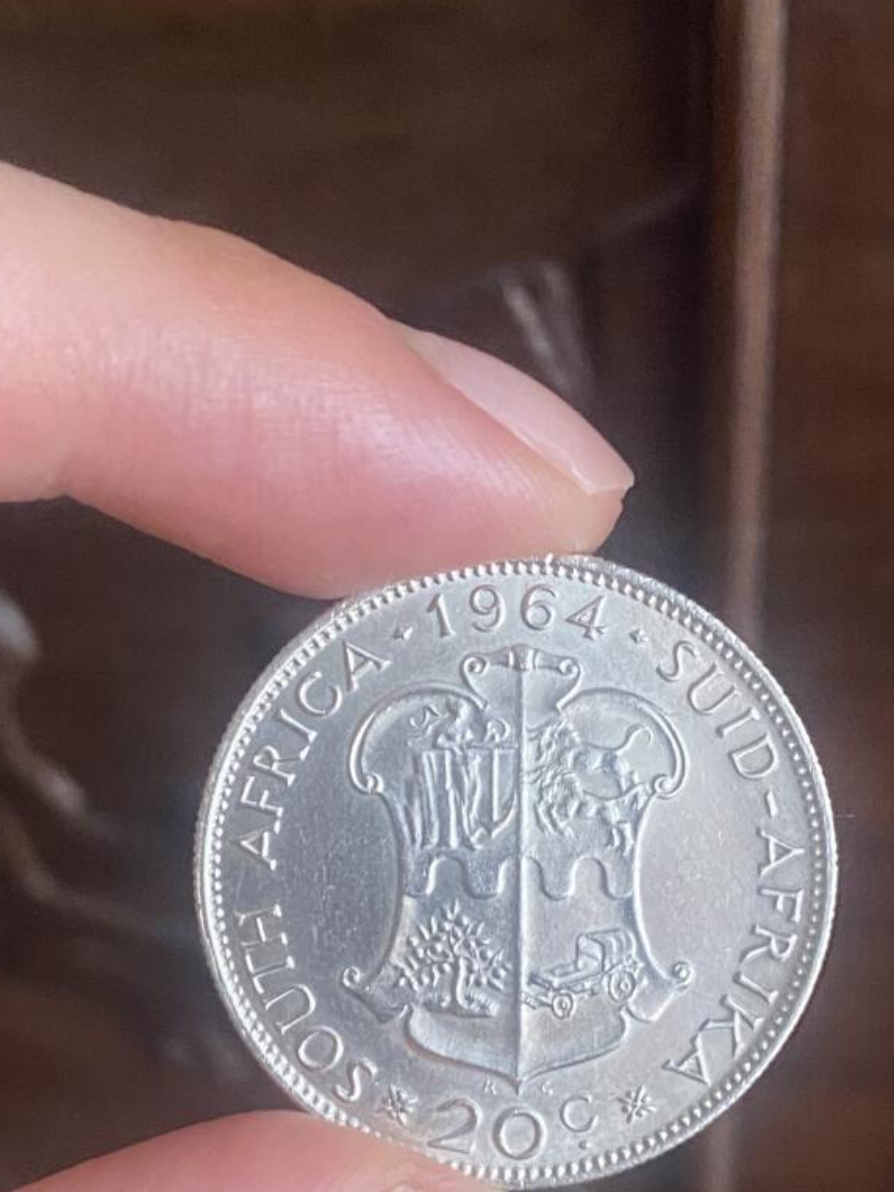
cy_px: 840
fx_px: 2032
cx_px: 561
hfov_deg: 24.7
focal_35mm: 59
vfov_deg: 32.3
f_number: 1.8
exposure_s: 1/36
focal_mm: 4.25
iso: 640
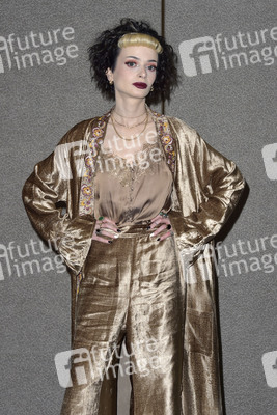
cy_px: 208
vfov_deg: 32.4
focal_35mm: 62
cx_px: 138
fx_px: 715
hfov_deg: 21.9
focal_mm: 62
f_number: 6.3
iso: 500
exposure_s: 1/250
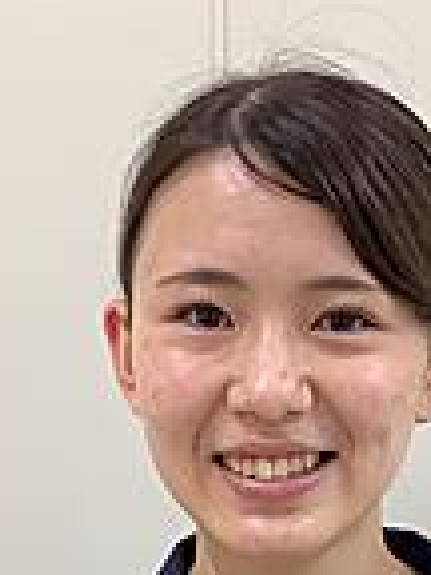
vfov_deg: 19.0
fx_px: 1577
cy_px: 767
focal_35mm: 95
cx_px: 275
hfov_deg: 15.5
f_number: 2.4
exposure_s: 1/50
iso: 64
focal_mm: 3.3
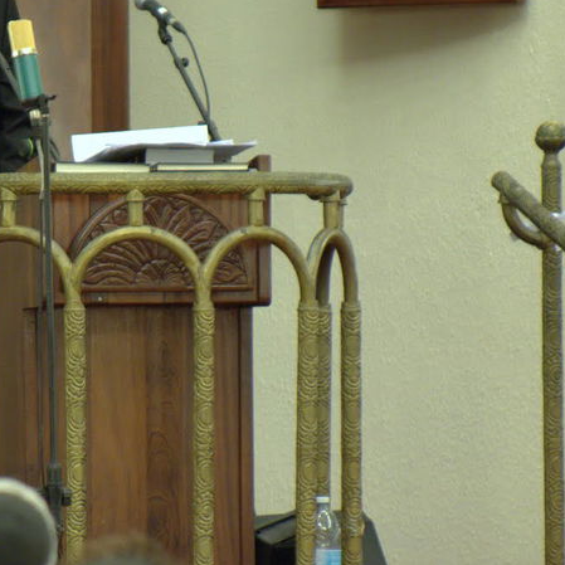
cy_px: 150
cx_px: -19
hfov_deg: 3.3
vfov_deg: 3.3
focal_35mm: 535
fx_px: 9879
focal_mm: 135
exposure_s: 1/60
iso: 800
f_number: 2.8
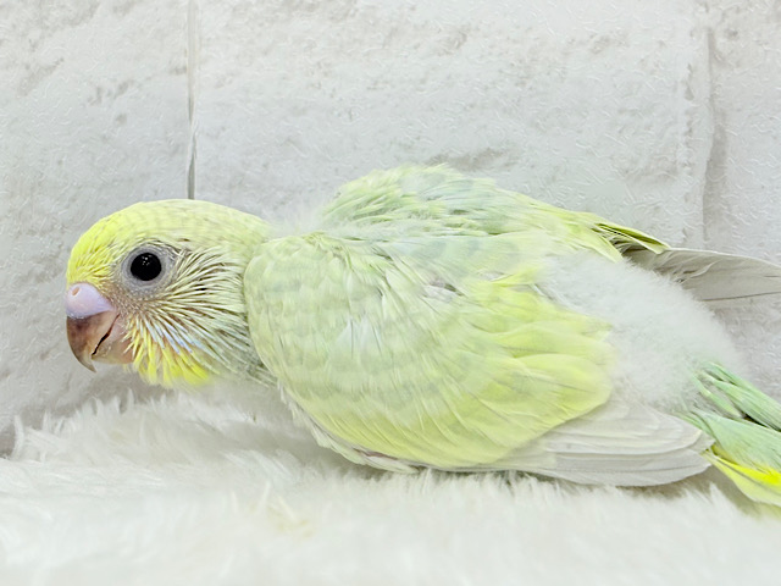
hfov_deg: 36.8
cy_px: 293
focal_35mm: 52
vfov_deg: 28.0
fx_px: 1173
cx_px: 390
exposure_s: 1/100
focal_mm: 5.96
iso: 80
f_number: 1.6
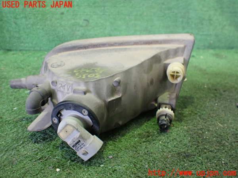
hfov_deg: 60.0
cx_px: 119
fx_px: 206
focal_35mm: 30
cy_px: 89
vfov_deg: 46.8
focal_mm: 5.4
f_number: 2.3
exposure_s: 1/40
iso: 800
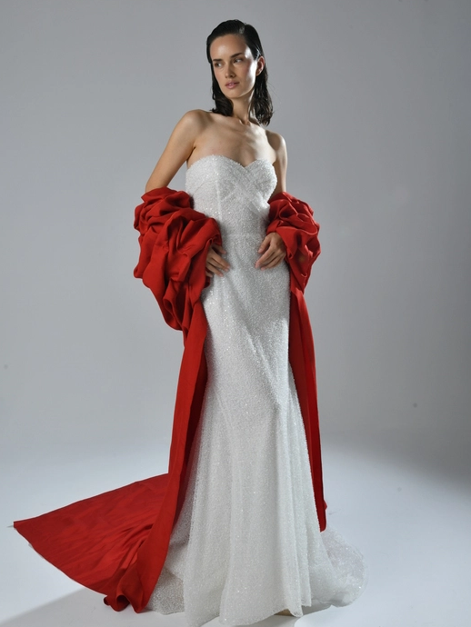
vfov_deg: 47.8
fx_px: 707
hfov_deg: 36.8
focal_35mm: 39
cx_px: 230
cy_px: 299
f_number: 11
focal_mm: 35
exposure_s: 1/125
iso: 200
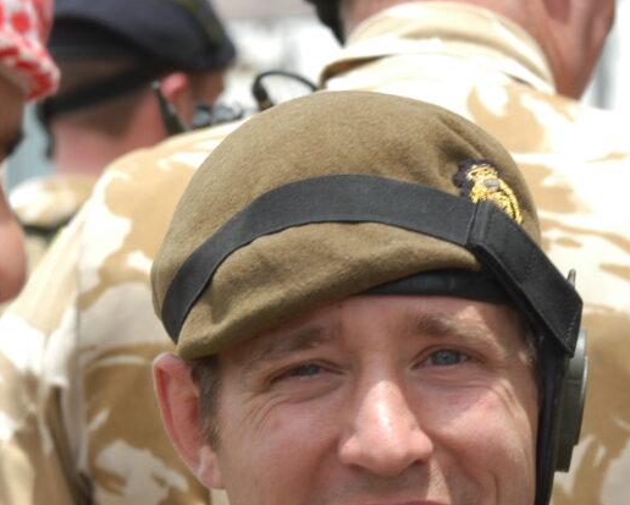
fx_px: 6098
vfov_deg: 4.7
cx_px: 496
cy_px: 426
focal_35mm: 327
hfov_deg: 5.9
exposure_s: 1/160
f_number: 8
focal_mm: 100
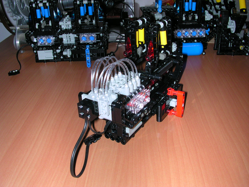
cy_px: 94
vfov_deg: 38.7
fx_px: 266
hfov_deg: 50.1
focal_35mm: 37
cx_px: 124
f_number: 4.5
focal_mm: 5.6
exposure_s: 1/60
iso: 100
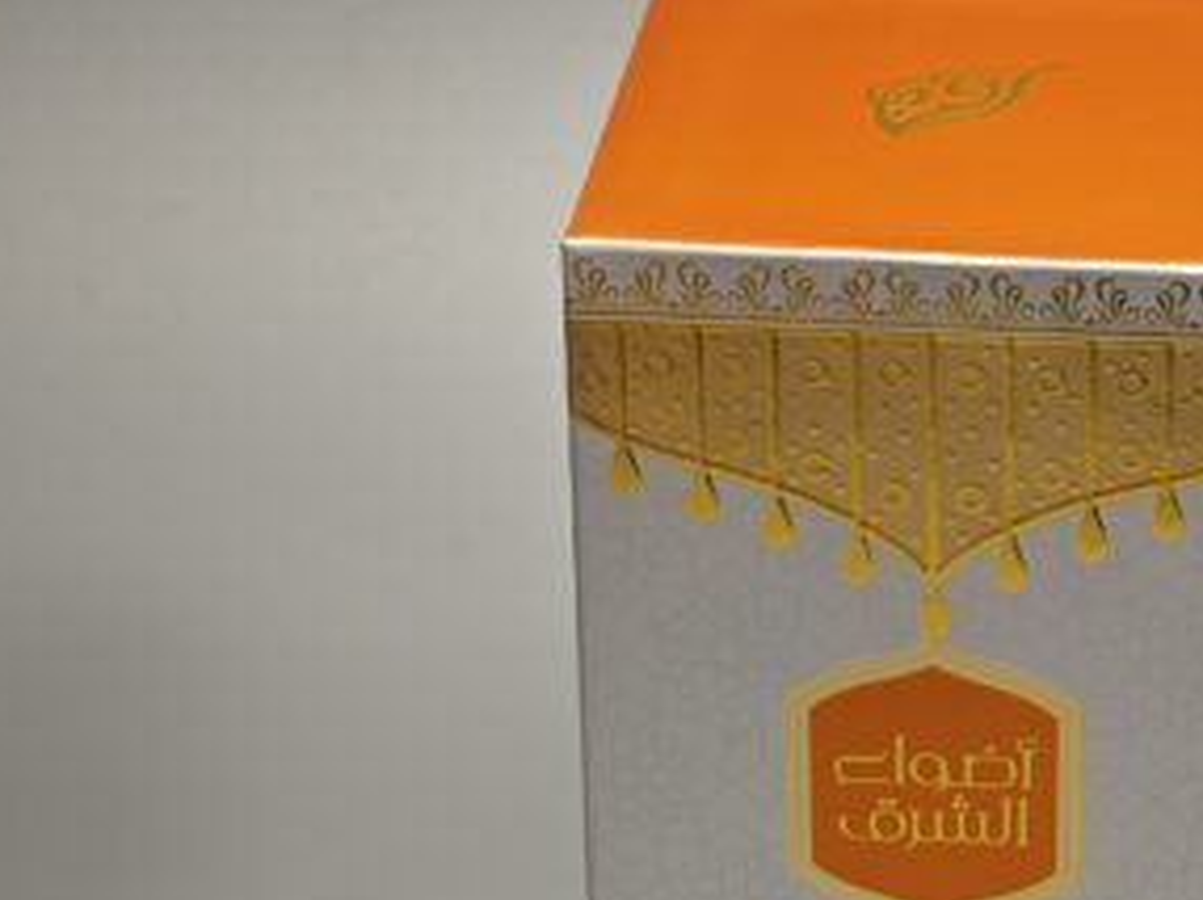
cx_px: 951
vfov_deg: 8.8
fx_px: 5834
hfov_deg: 11.7
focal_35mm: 168
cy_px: 728
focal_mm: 10.1
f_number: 2
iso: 100
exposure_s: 1/100
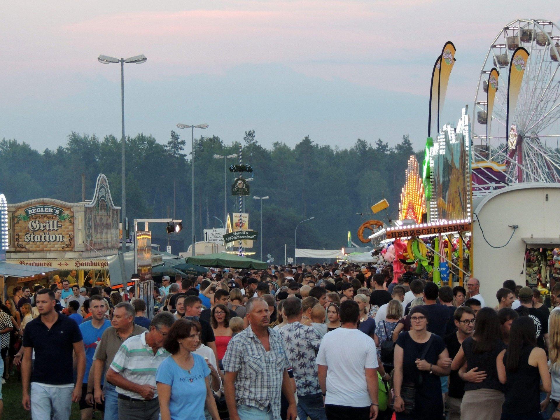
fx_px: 1699
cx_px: 280
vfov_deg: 14.1
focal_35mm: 105
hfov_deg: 18.7
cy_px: 210
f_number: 4.2
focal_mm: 18.7
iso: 360
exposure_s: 1/100
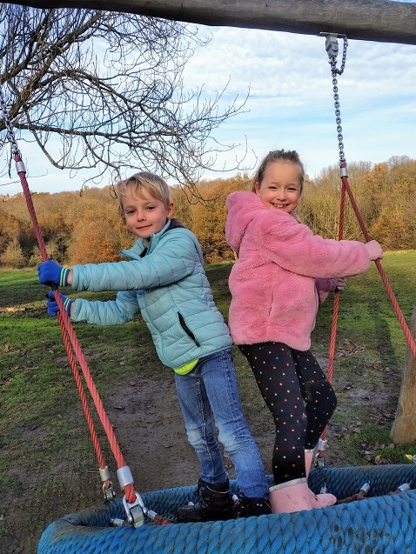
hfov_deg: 49.8
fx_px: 449
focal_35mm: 28
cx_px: 210
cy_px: 260
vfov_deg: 63.4
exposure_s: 1/1085
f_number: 2
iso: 100
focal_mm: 4.52
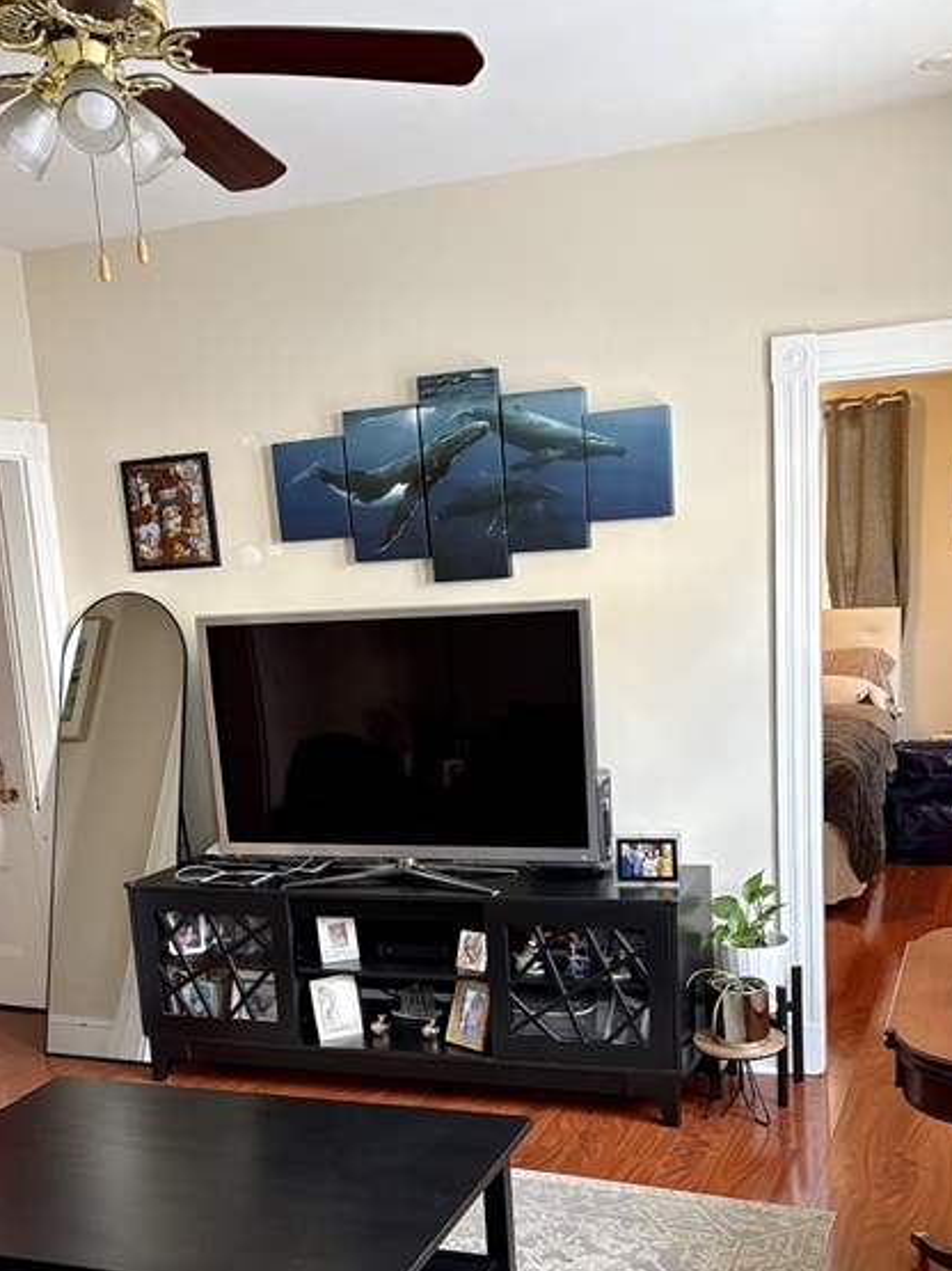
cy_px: 831
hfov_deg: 39.6
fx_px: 1321
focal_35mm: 36
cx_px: 508
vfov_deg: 50.6
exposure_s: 1/60
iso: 320
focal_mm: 5.96
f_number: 1.6
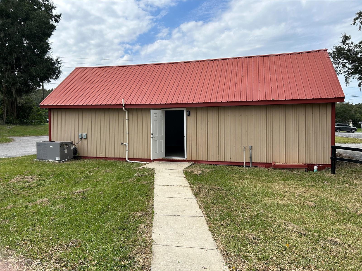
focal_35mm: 26
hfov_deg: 67.3
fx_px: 272
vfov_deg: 53.1
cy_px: 136
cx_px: 181
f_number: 1.5
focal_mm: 5.7
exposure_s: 1/3077
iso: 50
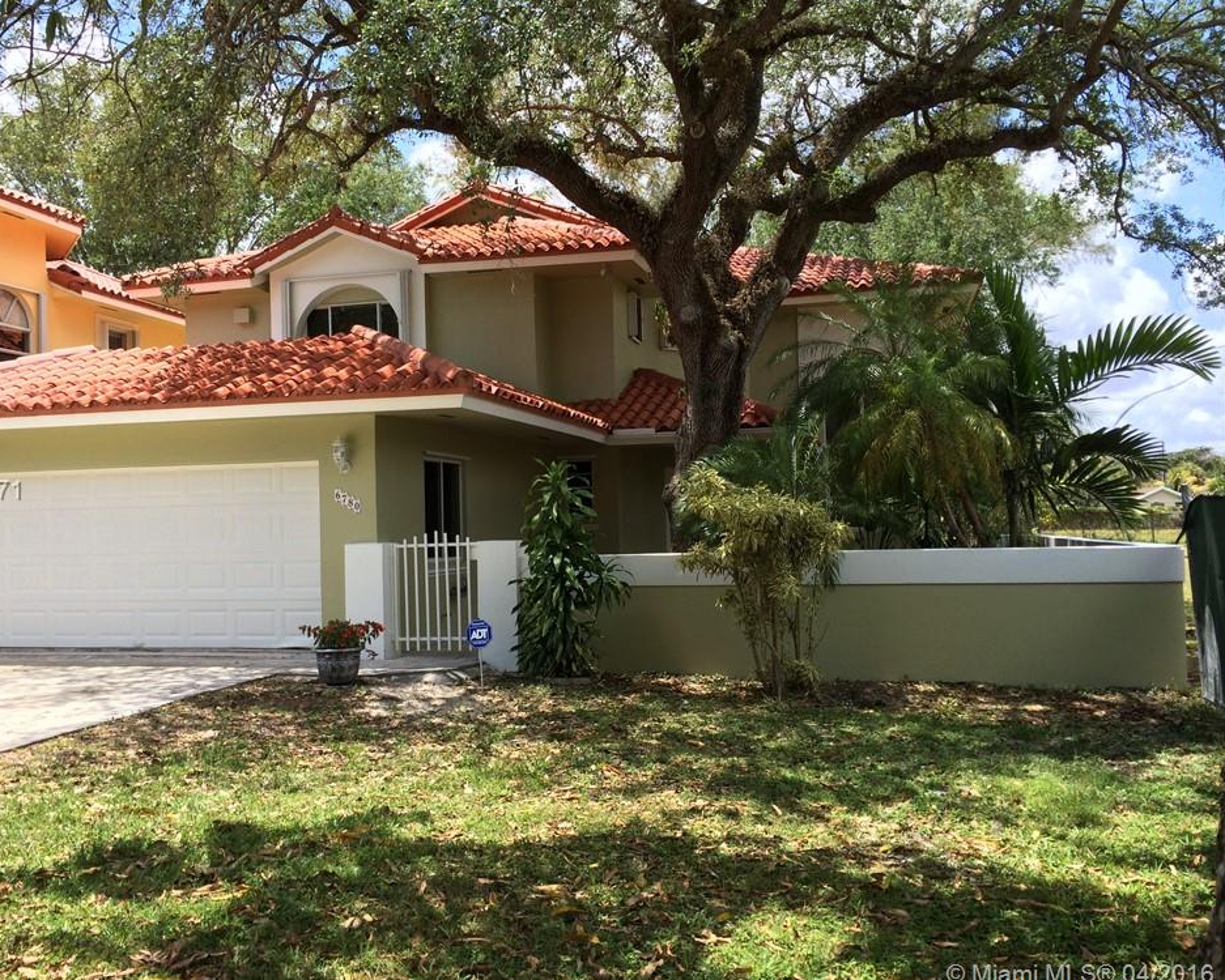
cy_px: 491
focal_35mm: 32
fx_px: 1160
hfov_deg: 55.6
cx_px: 557
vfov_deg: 45.8
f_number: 2.2
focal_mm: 4.12
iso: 32
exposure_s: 1/977
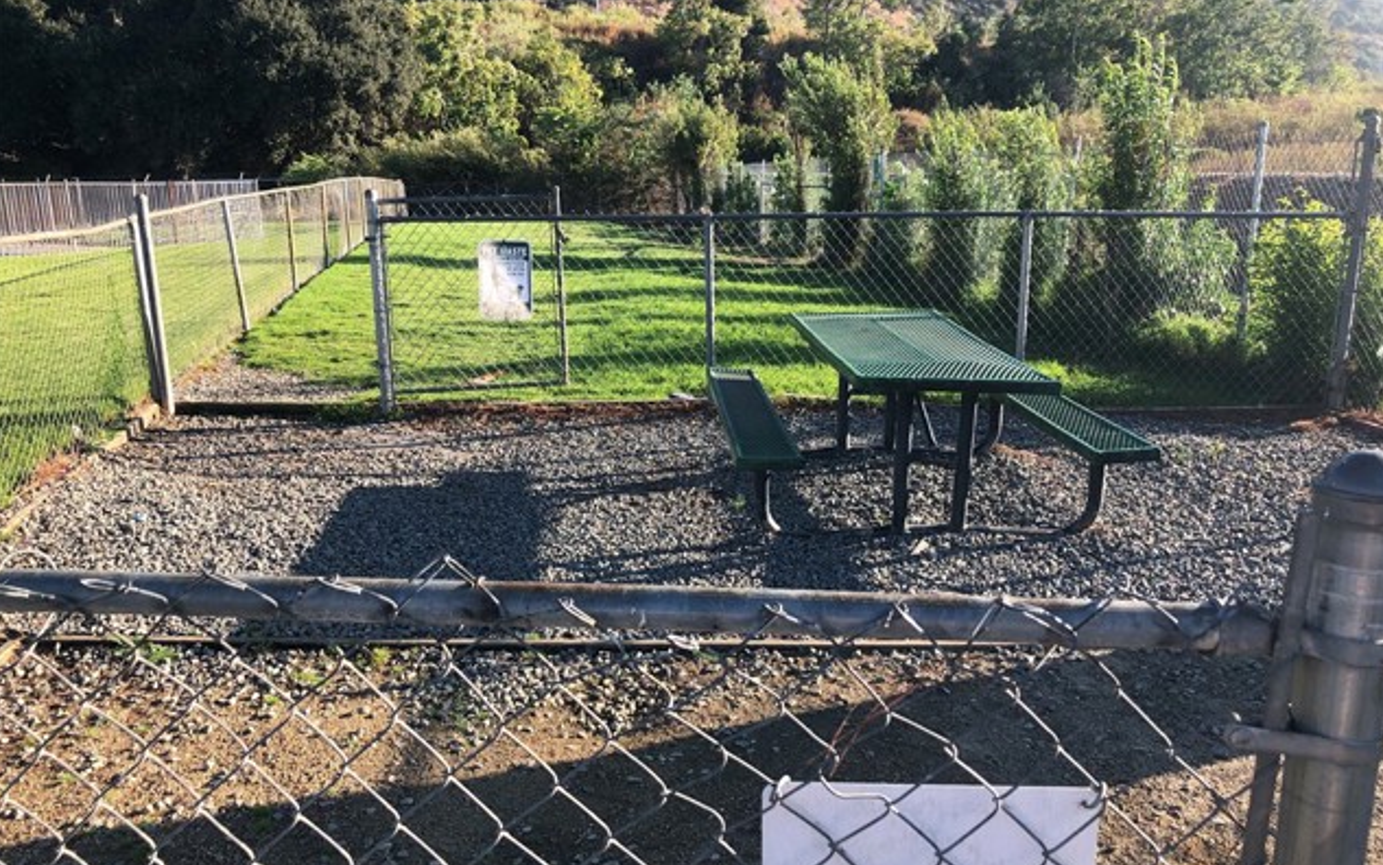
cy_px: 452
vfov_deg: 41.9
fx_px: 1131
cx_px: 693
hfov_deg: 62.9
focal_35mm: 30
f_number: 1.8
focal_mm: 3.99
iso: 20
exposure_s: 1/445
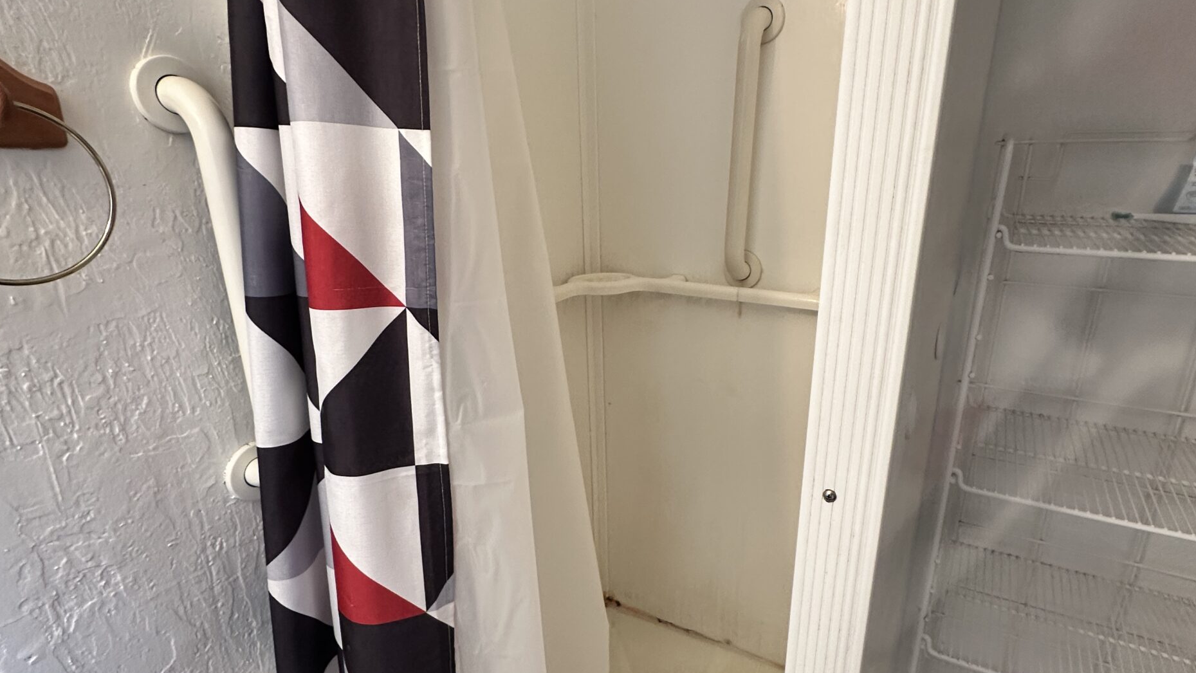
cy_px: 363
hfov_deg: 83.8
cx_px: 612
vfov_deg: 53.5
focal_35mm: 21
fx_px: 666
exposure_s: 1/60
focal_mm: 2.22
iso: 160
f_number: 2.2
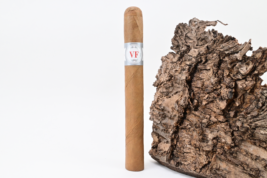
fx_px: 267
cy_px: 89
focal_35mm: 36
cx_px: 134
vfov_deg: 36.9
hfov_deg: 53.1
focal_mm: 24
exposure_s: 1/15
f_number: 22
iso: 500
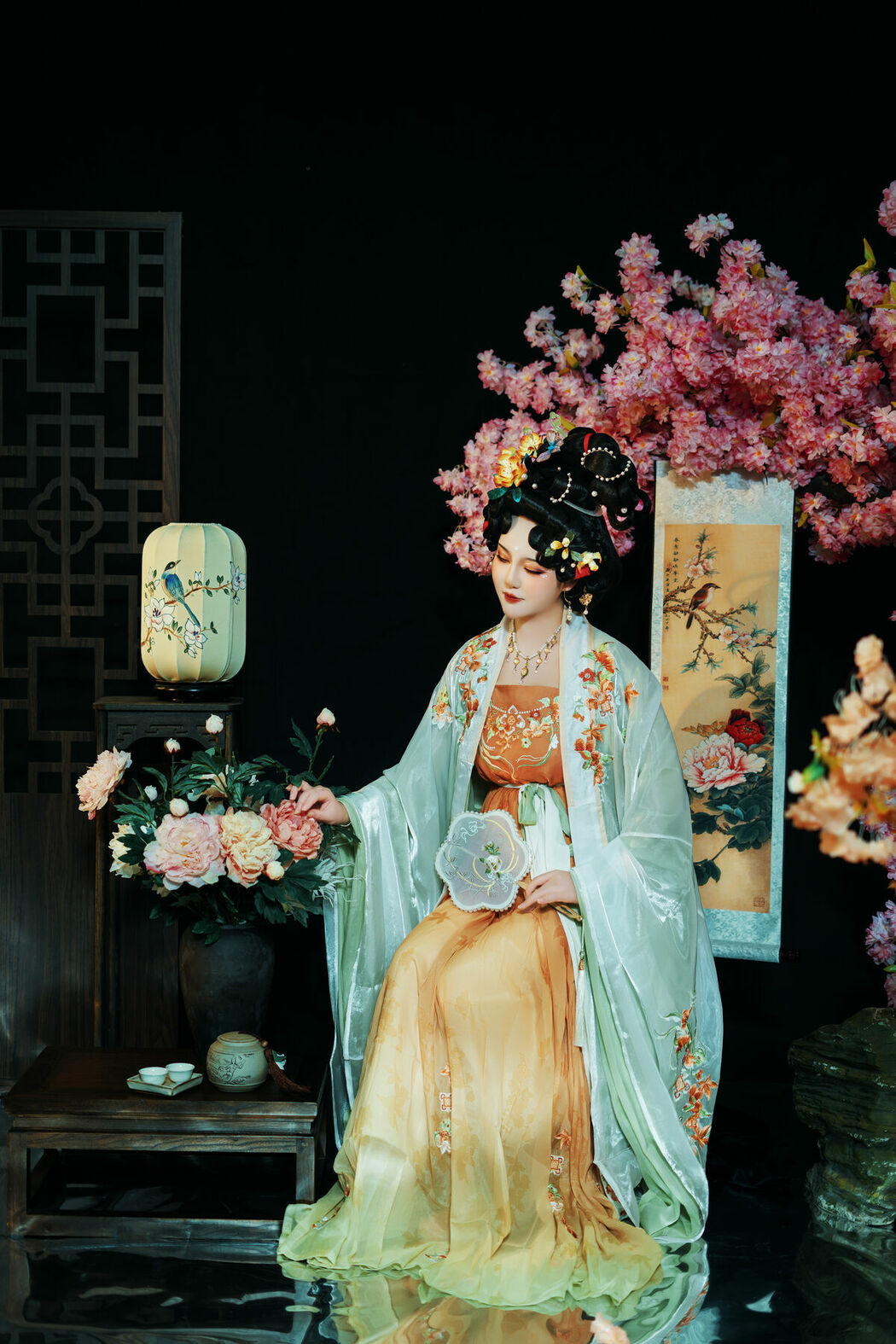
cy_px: 672
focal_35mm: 50
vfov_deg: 39.6
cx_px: 448
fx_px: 1867
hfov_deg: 27.0
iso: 200
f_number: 2.2
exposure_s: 1/125
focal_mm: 50
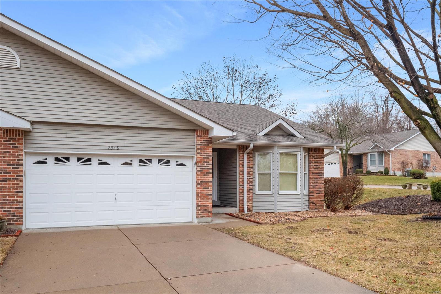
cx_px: 220
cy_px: 147
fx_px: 367
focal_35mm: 30
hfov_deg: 61.9
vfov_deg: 43.6
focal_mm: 15
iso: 400
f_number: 8
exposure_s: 1/13
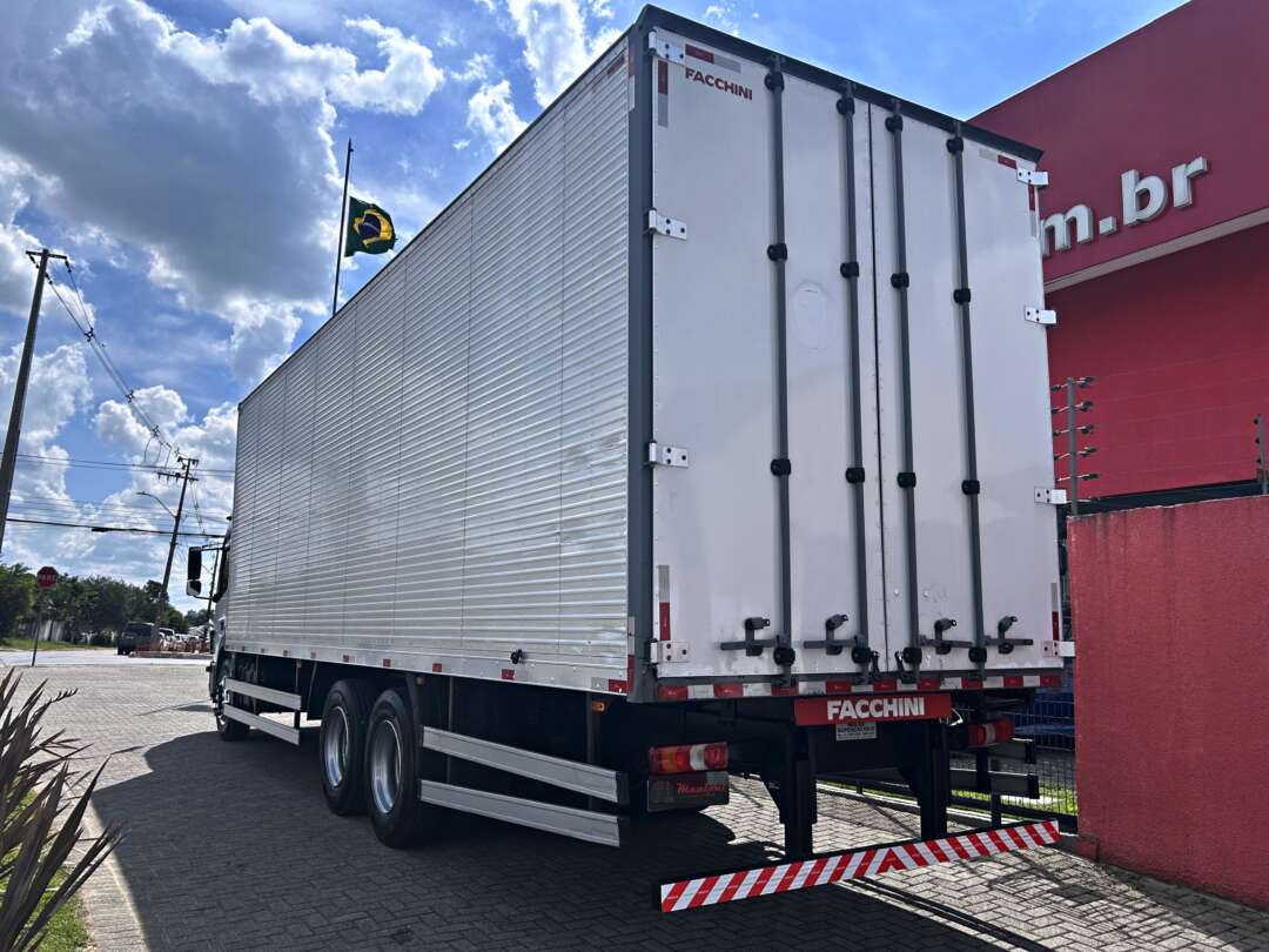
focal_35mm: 26
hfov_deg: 67.3
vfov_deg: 53.1
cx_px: 634
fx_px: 953
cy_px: 476
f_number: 1.5
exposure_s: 1/5882
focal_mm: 5.7
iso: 50
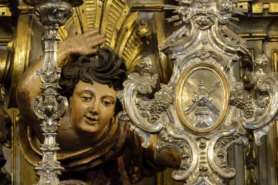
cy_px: 92
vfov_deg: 5.1
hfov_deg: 7.6
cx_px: 139
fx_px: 2083
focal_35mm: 270
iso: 100
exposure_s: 8
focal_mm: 180
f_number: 16
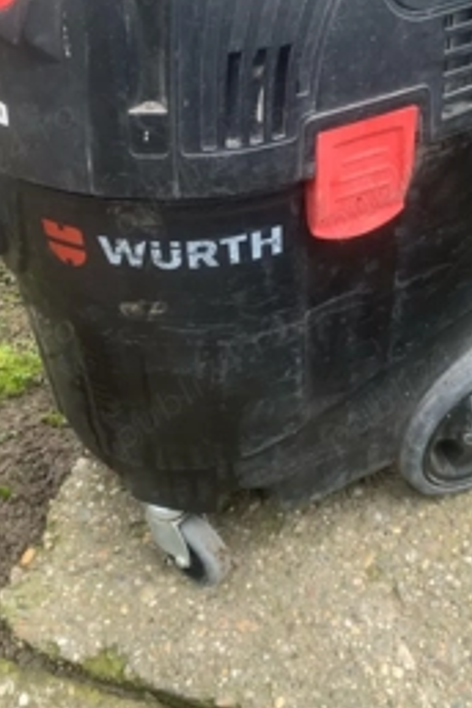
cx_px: 255
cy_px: 203
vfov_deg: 45.3
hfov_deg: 31.9
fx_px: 826
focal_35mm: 42
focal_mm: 4.25
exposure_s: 1/121
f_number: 1.8
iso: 32
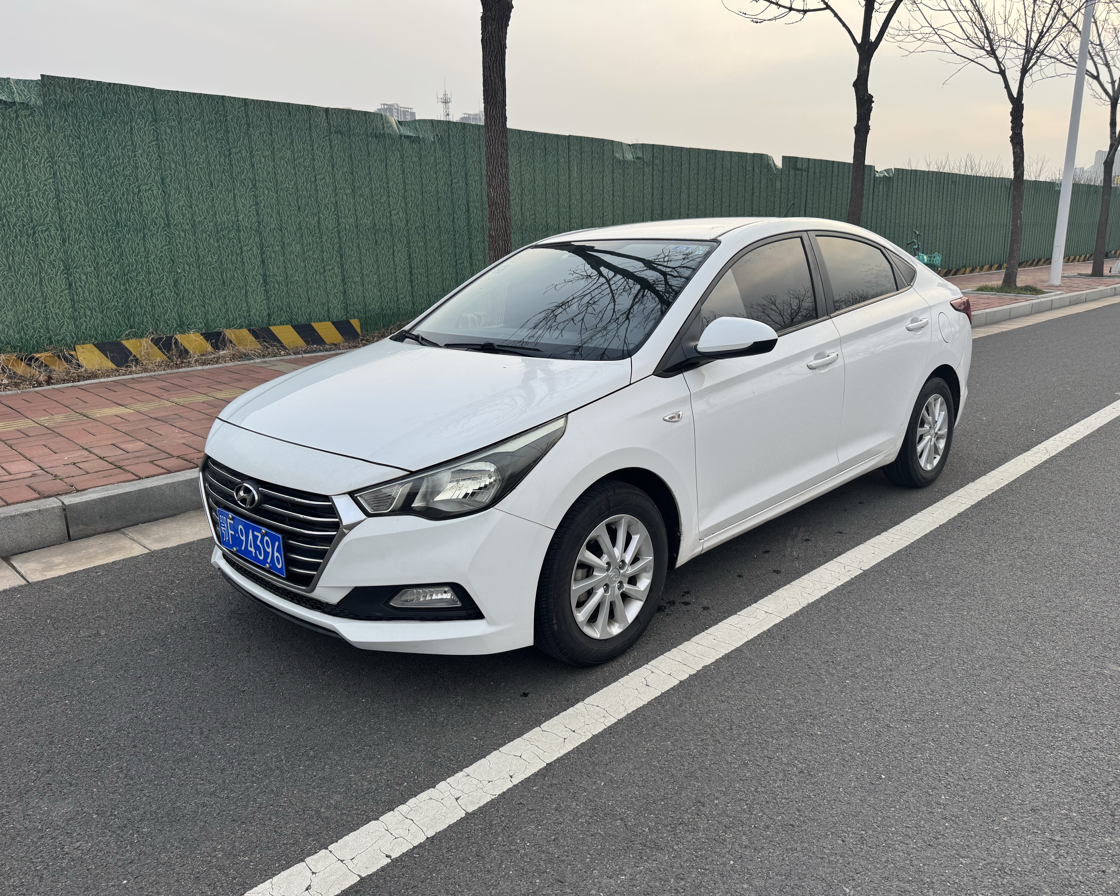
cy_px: 448
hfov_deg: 68.1
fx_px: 829
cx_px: 567
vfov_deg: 56.8
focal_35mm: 25
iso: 64
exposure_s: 1/180
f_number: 1.78
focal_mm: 6.76
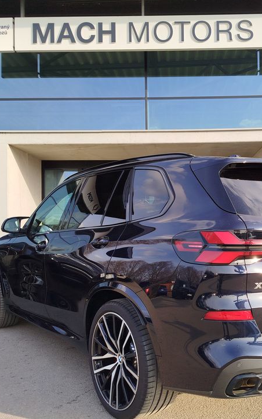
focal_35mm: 36
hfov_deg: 34.9
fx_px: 412
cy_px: 215
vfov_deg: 54.0
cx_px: 177
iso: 50
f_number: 1.7
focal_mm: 5.31
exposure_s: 1/395
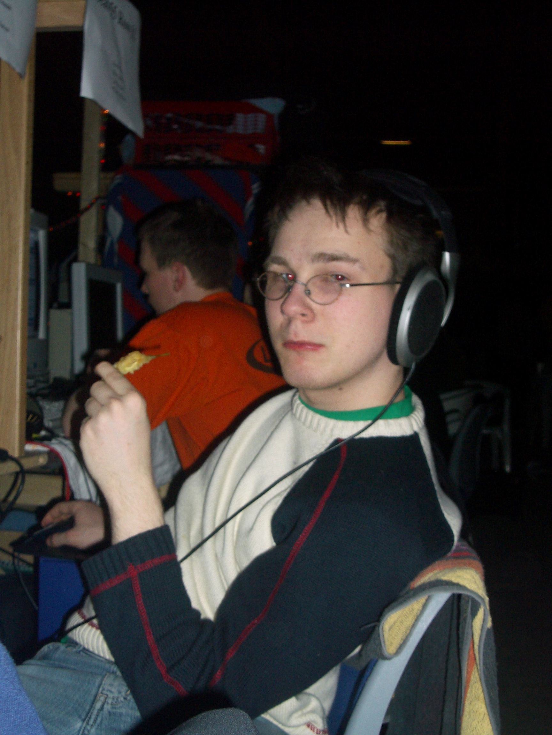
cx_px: 276
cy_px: 368
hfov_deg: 29.7
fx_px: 1042
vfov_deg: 38.9
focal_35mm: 49
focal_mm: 8.2
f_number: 3.1
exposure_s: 1/60
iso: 100
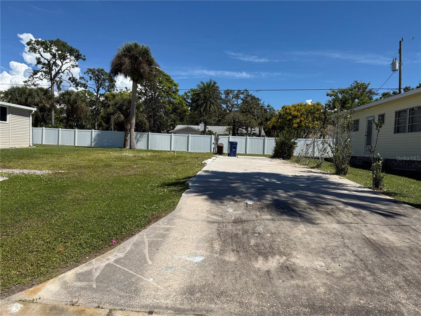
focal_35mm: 24
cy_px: 158
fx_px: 292
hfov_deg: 71.6
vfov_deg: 56.8
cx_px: 210
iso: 80
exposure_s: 1/7353
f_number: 1.78
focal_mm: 6.76
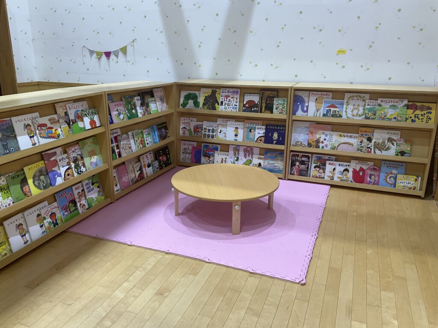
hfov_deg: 61.7
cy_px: 164
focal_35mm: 29
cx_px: 219
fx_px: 367
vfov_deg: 48.2
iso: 50
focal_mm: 3
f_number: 1.8
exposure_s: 1/100
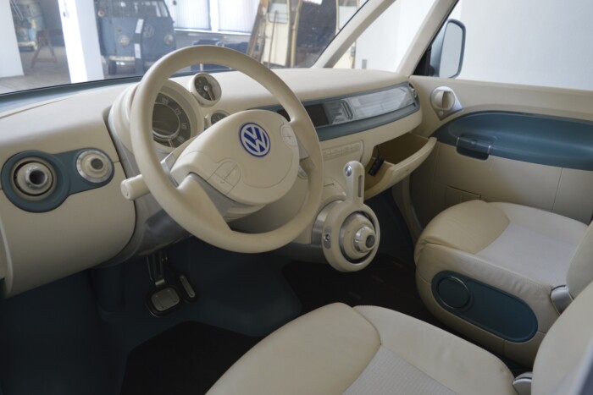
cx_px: 296
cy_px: 198
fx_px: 445
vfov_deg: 47.9
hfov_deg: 67.4
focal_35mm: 27
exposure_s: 1/30
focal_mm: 18
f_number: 3.5
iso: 400
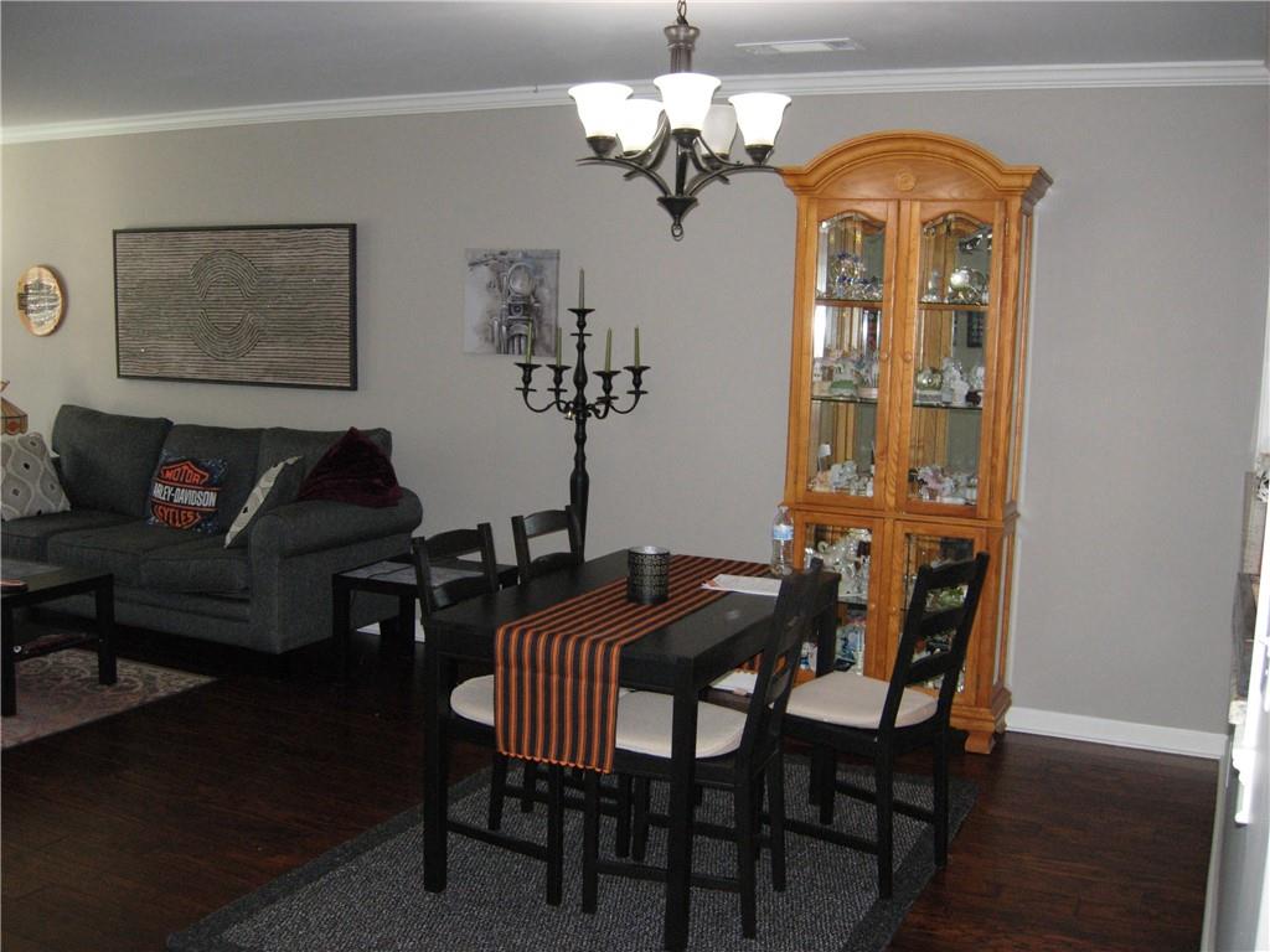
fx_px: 1321
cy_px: 476
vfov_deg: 39.7
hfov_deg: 51.4
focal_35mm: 36
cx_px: 635
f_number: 2.7
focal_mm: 7.5
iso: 200
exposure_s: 1/181
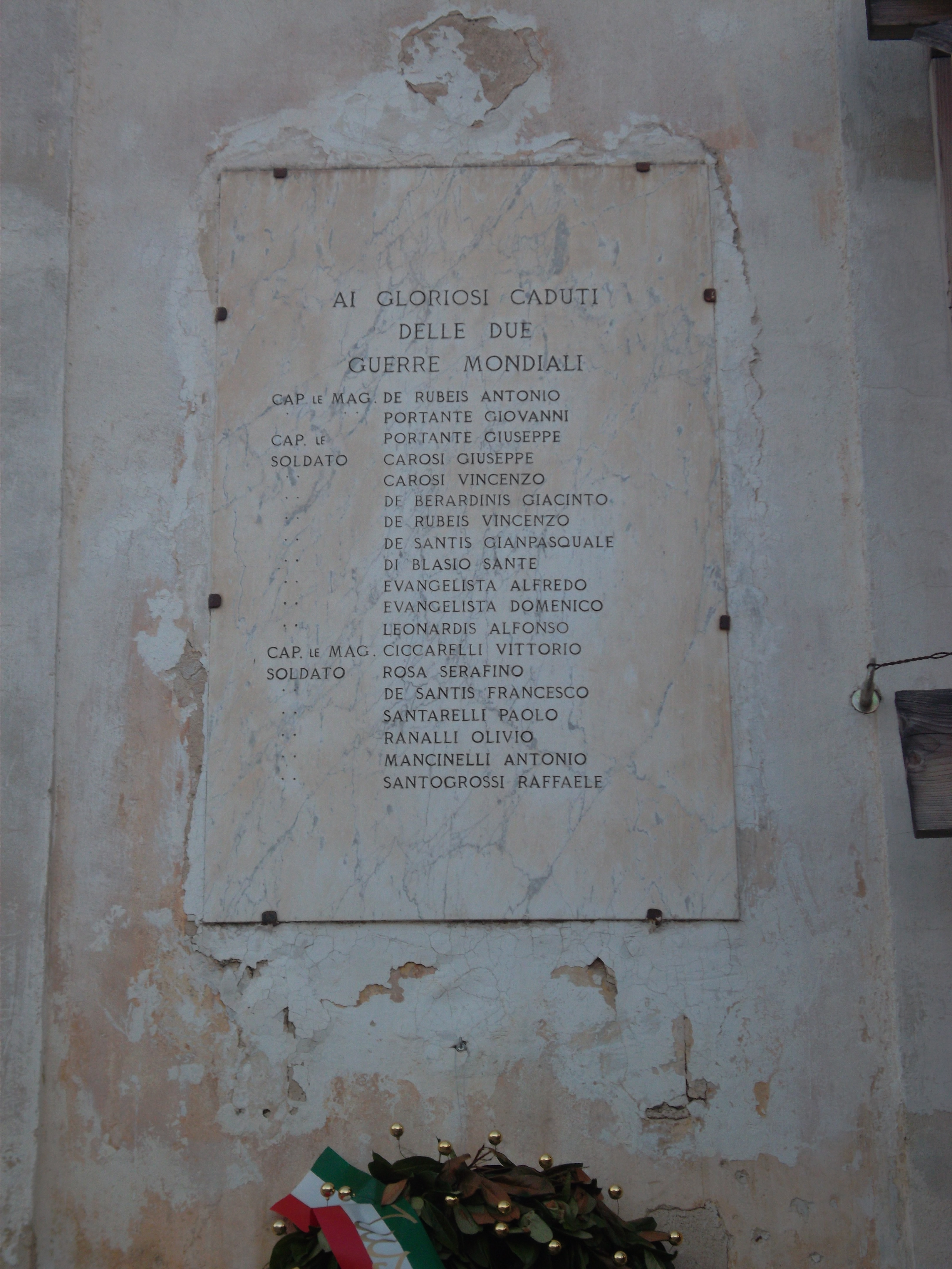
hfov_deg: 17.2
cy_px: 634
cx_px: 476
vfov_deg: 22.8
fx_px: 3154
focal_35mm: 86
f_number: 4.3
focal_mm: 15.4
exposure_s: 1/180
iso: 80
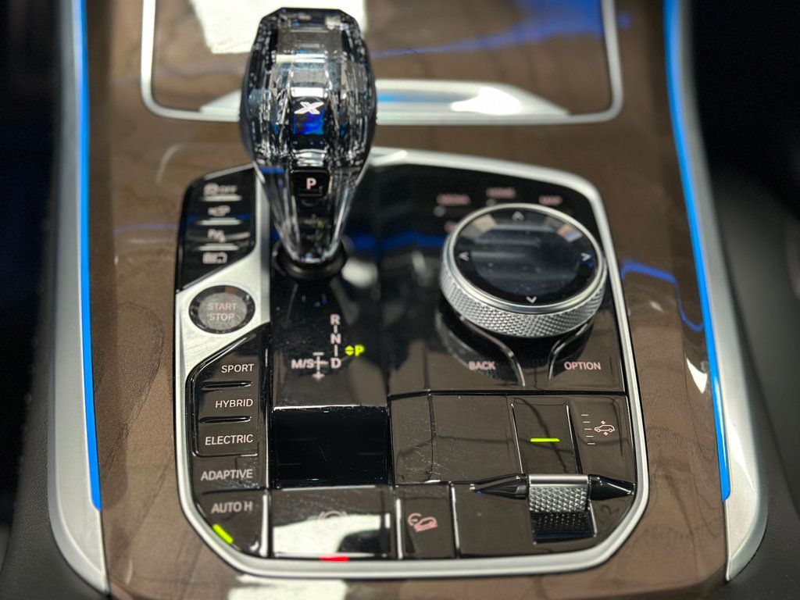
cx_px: 400
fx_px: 1109
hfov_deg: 39.7
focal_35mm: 48
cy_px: 300
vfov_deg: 30.3
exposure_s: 1/40
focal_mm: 6.86
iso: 400
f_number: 1.78
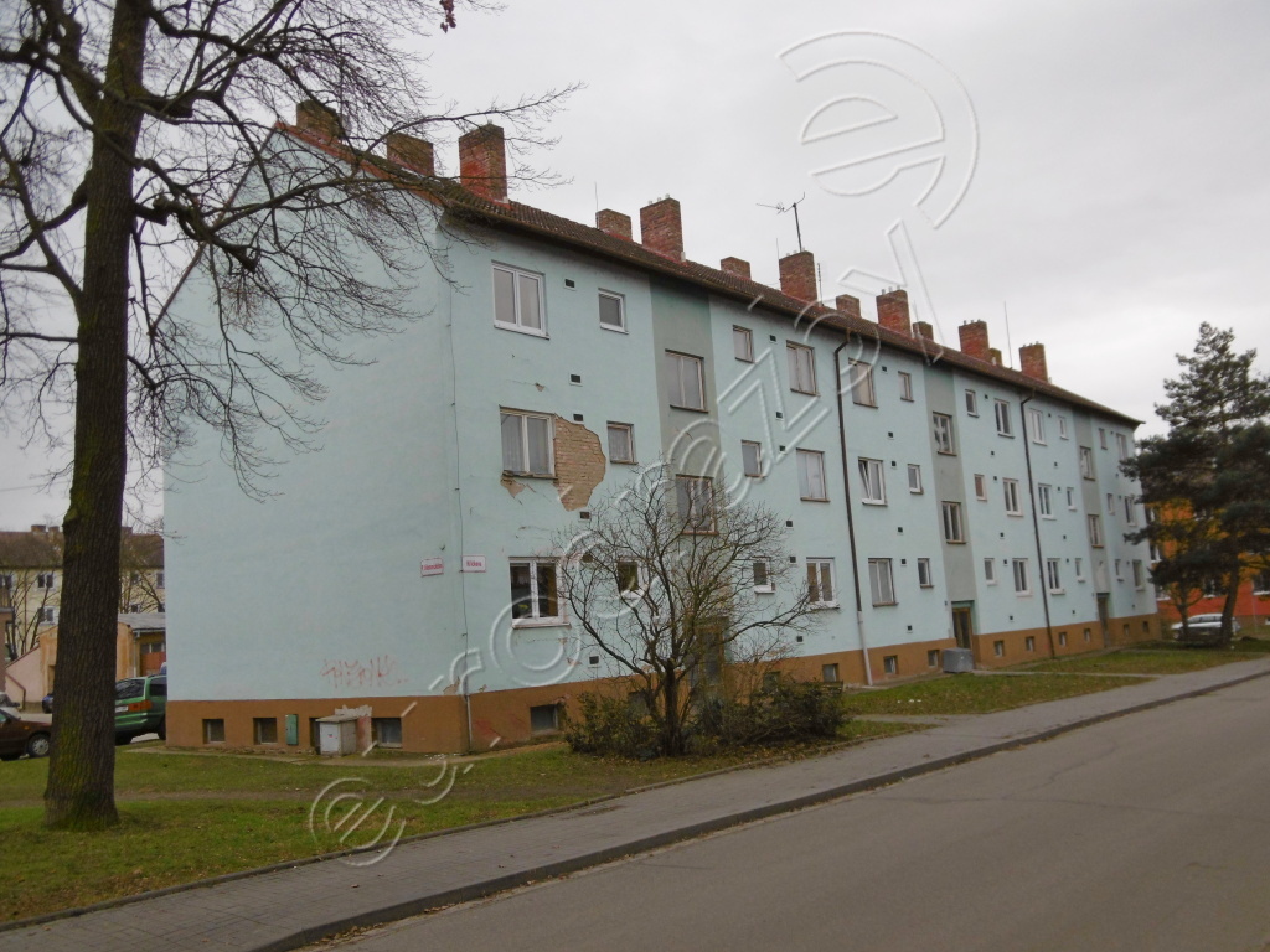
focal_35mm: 32
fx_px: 1174
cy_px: 476
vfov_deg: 44.2
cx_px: 635
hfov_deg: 56.8
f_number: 3.5
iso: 100
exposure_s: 1/100
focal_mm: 5.8
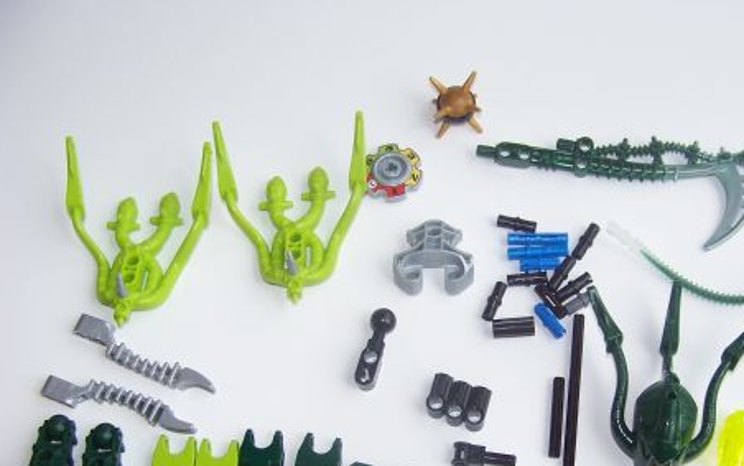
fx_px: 1095
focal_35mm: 54
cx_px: 517
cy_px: 364
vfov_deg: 23.7
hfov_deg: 37.0
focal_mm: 5.85
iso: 66
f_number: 2.8
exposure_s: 1/320
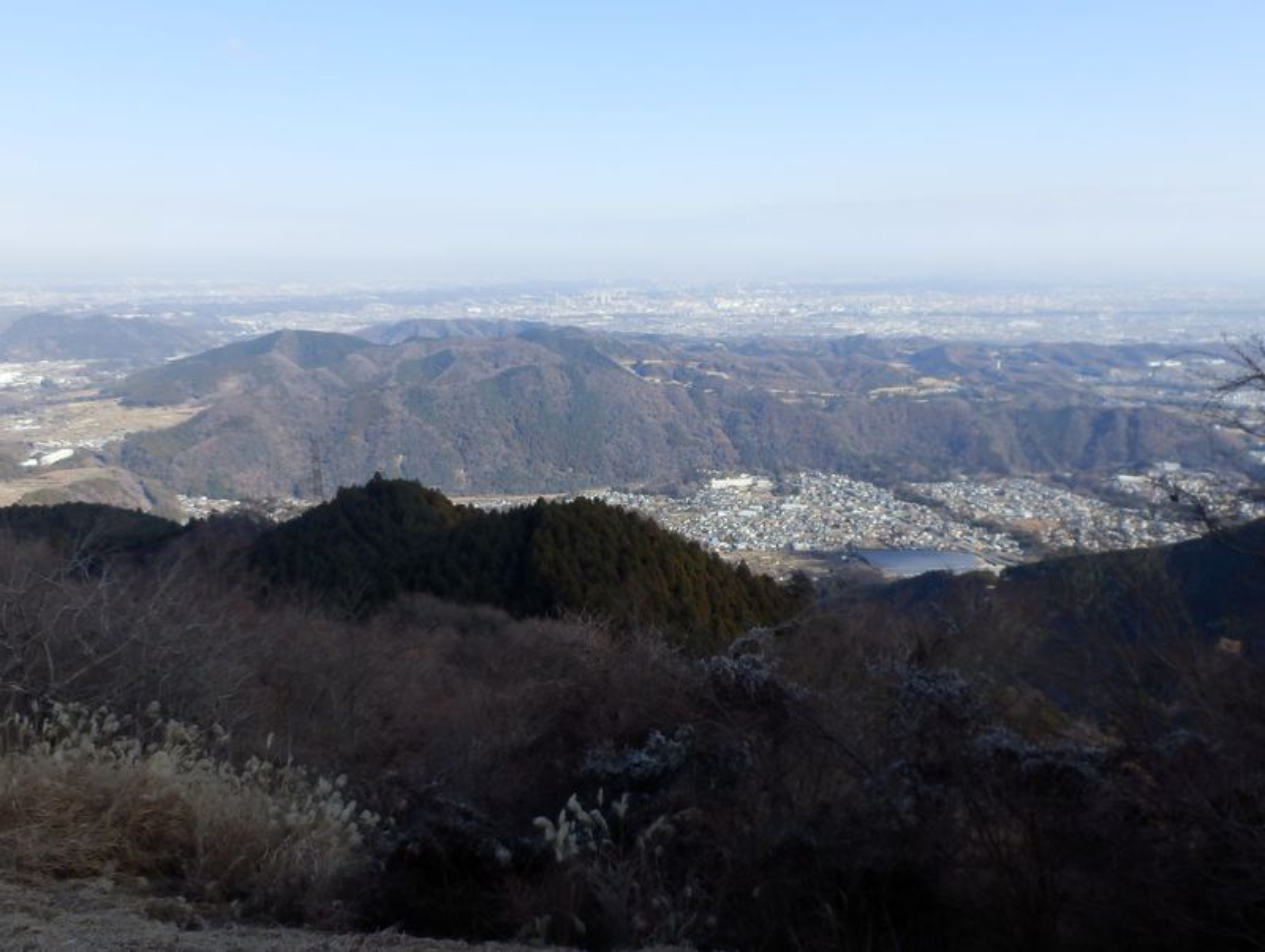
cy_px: 476
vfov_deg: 56.9
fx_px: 878
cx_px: 632
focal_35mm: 24
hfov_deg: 71.5
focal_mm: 4.2
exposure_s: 1/640
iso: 80
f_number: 3
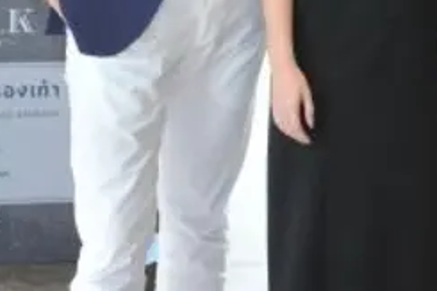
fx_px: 1735
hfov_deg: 14.0
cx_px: 483
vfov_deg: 9.4
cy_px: -108
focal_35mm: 143
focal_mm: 45
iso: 2500
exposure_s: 1/125
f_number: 4.5
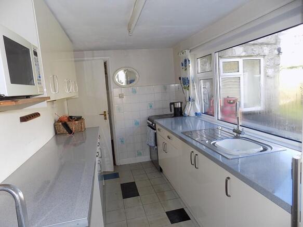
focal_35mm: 23
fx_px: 201
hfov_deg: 73.9
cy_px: 114
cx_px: 152
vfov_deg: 58.9
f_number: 3.1
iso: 80
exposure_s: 1/60
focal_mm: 4
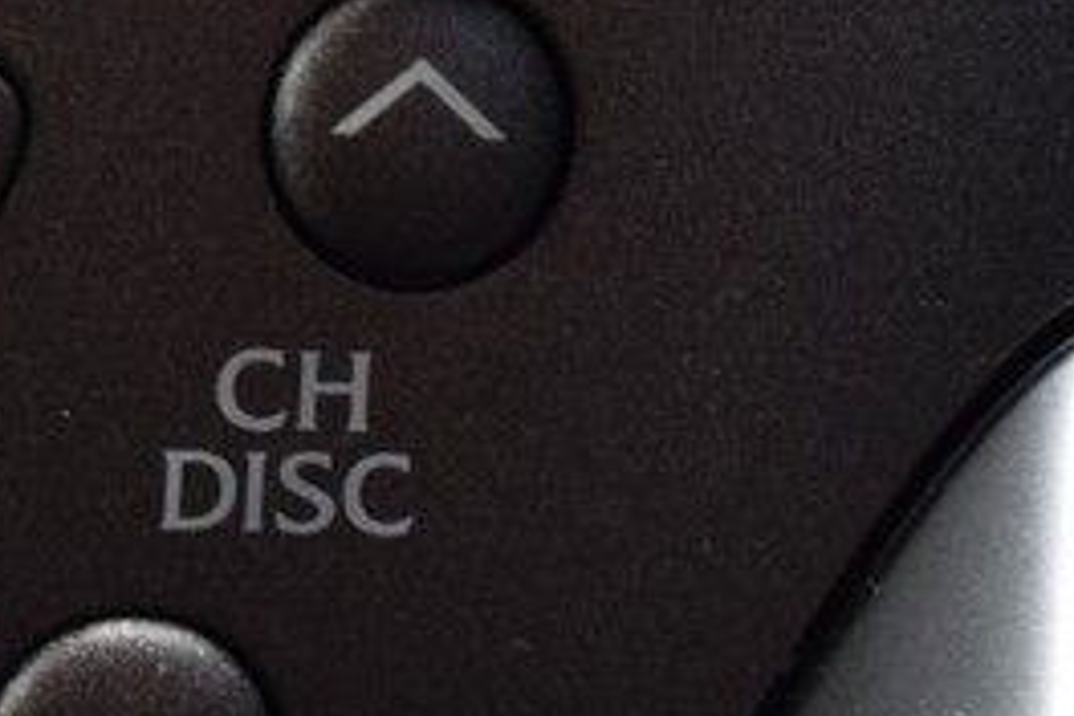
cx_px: -492
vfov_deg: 8.7
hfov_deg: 12.6
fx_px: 4656
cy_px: -185
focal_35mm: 156
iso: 500
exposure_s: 1/15
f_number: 10
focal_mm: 25
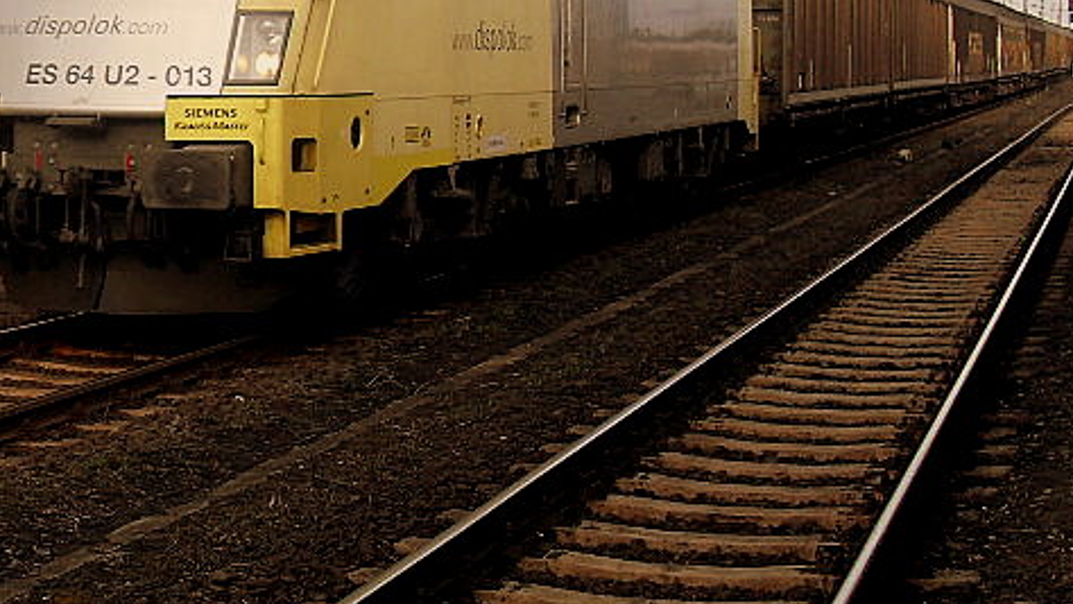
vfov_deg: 15.0
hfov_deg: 26.2
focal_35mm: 80
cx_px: 290
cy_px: 90
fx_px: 2277
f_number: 2.8
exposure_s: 1/350
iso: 80
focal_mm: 6.3
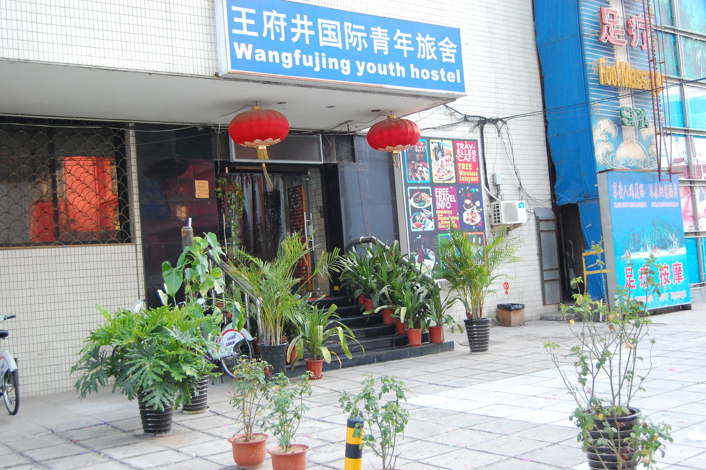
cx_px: 353
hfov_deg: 46.4
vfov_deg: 31.8
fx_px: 823
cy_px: 235
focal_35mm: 42
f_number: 4.2
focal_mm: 28
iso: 800
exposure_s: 1/160
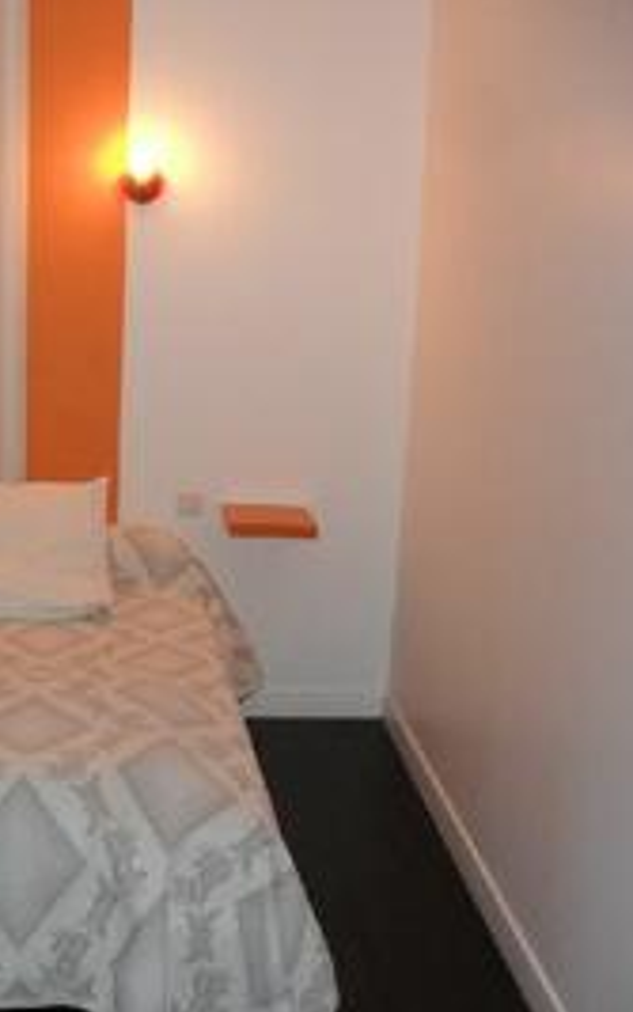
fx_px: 1379
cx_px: 11
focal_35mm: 50
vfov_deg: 40.3
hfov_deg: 24.7
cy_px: 504
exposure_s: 1/45
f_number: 3.2
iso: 200
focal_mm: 6.3
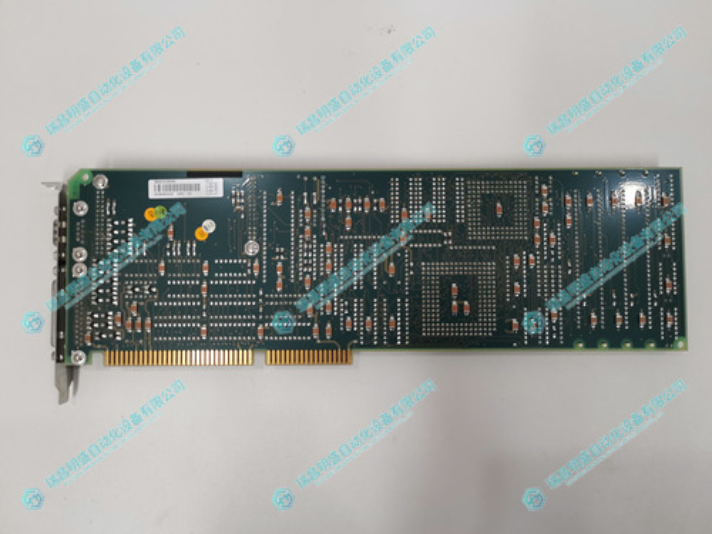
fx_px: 535
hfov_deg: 67.3
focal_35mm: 26
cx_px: 356
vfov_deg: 53.1
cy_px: 267
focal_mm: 4.75
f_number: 1.8
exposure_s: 1/100
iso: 160
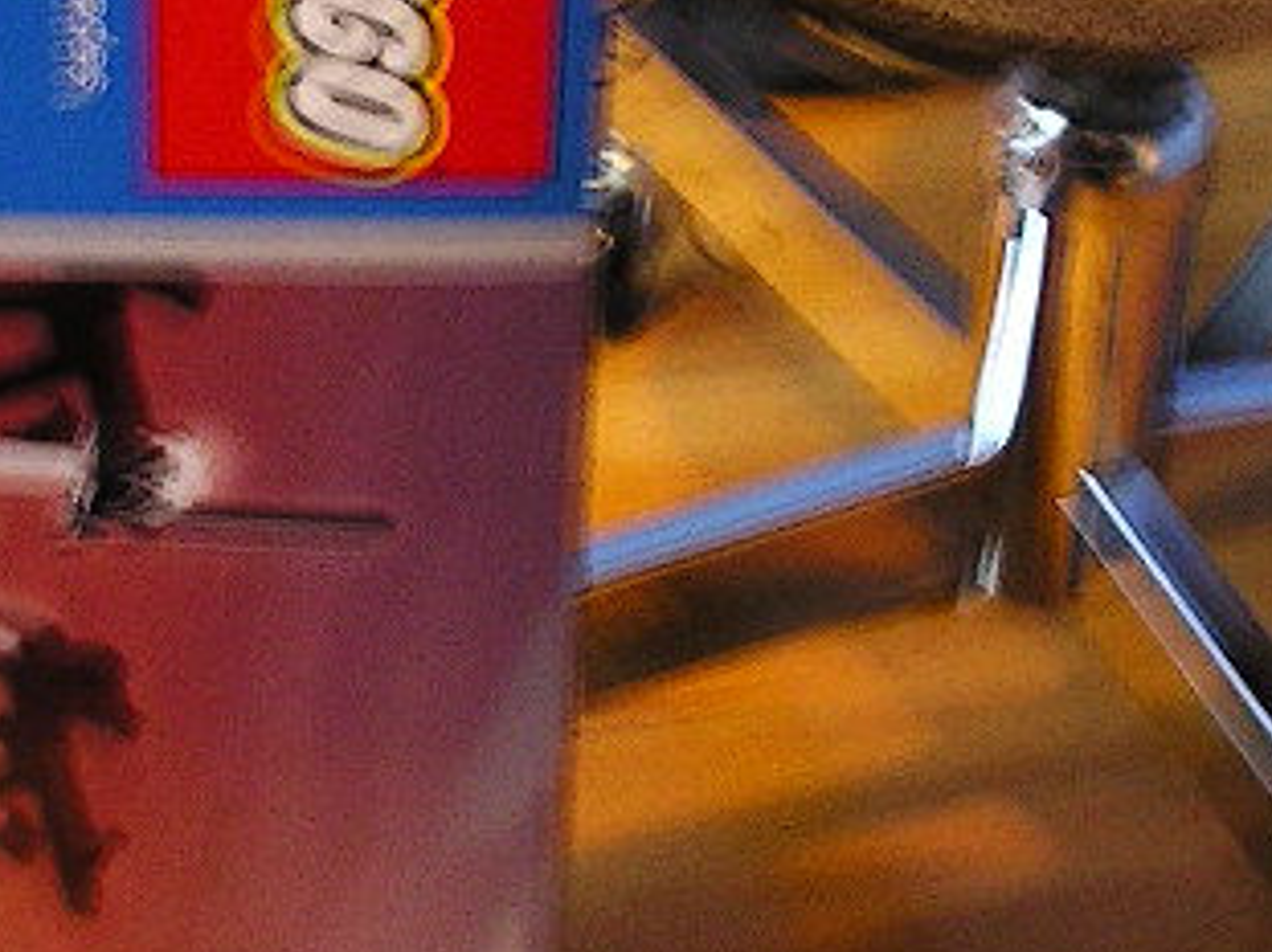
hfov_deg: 16.1
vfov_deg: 12.1
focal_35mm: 122
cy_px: 159
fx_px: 4481
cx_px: 446
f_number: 2.8
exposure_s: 1/2.94
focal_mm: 7.8
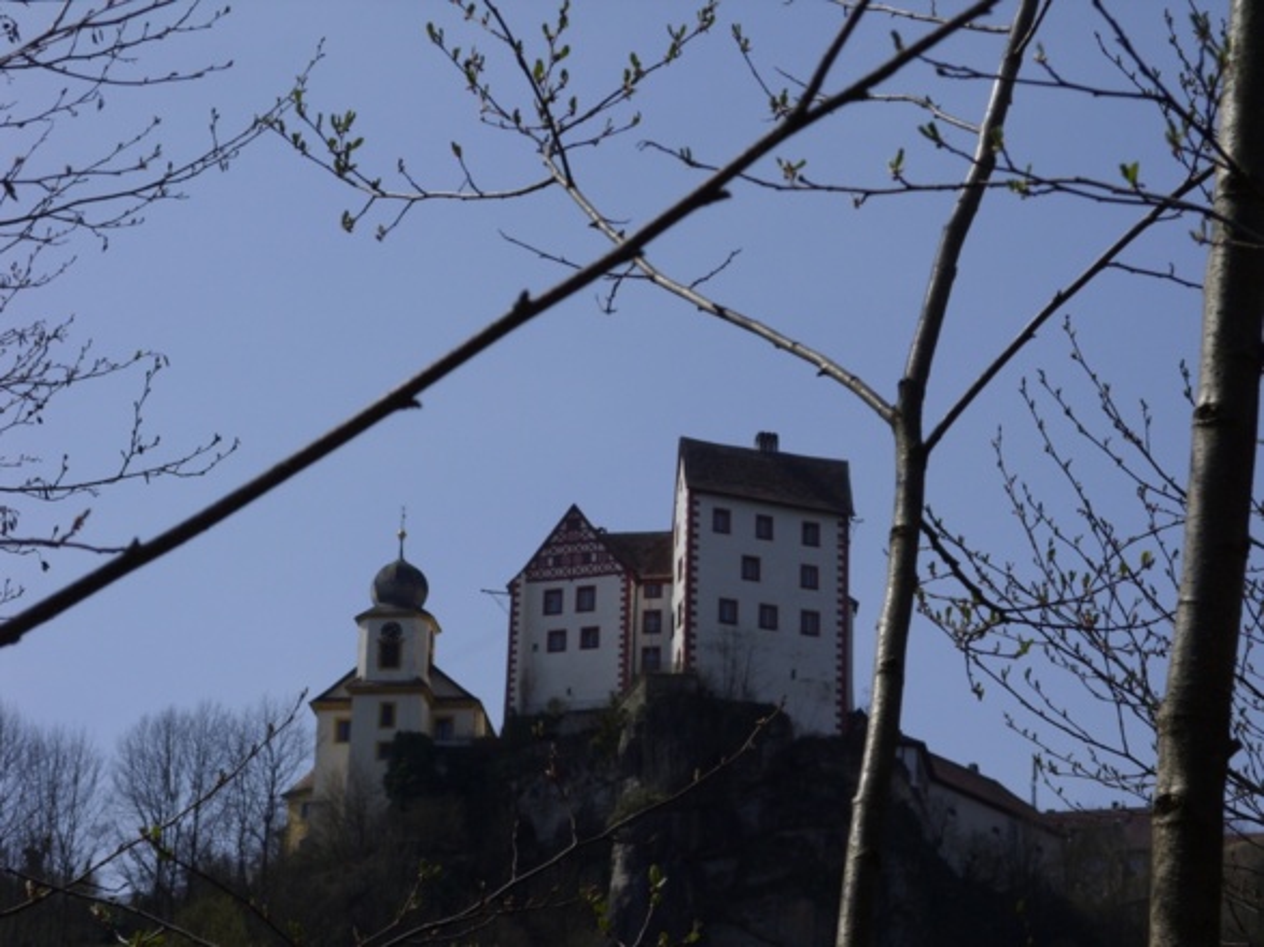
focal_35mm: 128
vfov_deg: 11.6
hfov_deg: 15.4
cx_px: 632
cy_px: 474
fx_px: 4673
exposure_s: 1/593
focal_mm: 21.3
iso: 50
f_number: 6.8
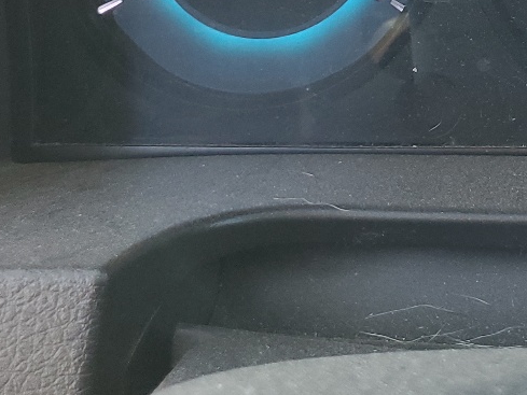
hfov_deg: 20.6
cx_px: 717
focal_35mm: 85
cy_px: -179
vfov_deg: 16.1
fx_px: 1294
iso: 79
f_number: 1.5
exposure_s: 1/120
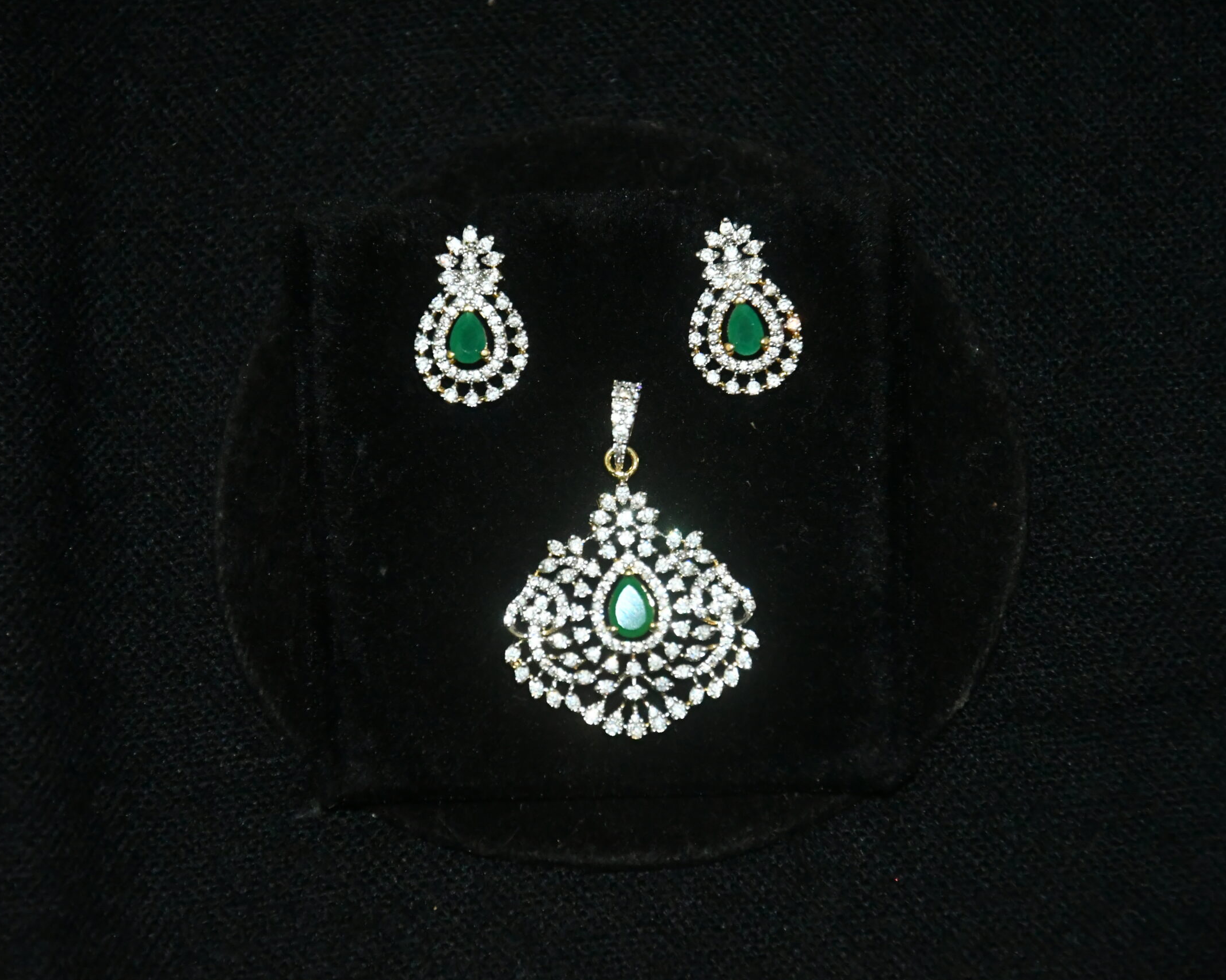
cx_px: 584
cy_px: 490
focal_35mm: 177
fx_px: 6423
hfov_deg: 10.9
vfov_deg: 8.7
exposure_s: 1/60
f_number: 5.6
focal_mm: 105
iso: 6400
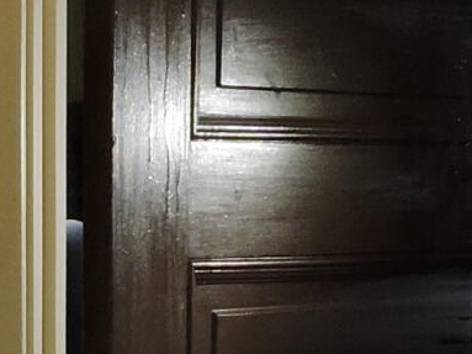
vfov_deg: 7.4
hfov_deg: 10.5
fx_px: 2563
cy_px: 871
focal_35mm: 188
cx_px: 60
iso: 100
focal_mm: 4.3
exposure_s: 1/60
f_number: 3.3
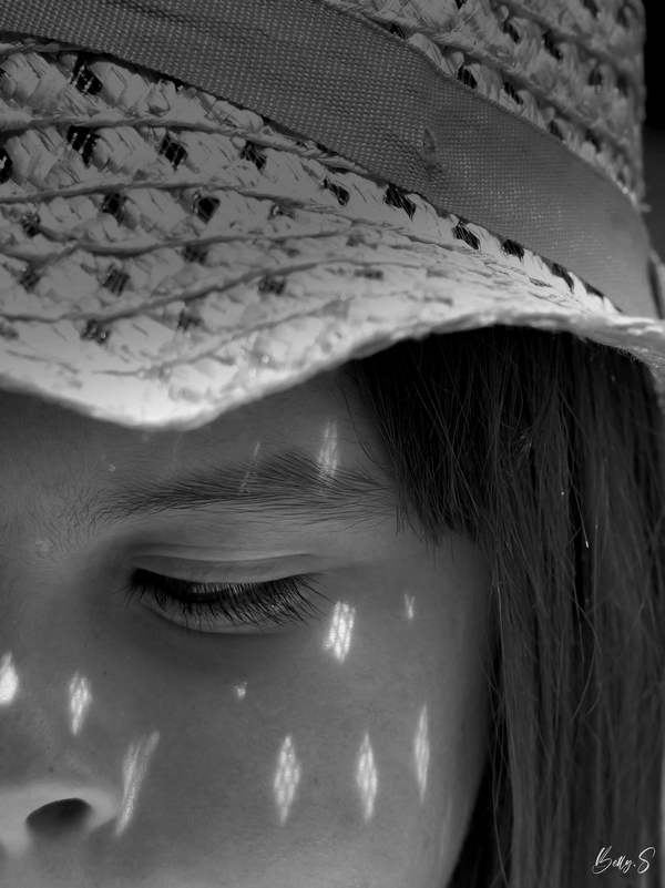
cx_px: 332
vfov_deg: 21.8
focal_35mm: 90
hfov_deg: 16.4
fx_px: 2307
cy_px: 444
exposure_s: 1/640
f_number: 5
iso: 100
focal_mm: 45
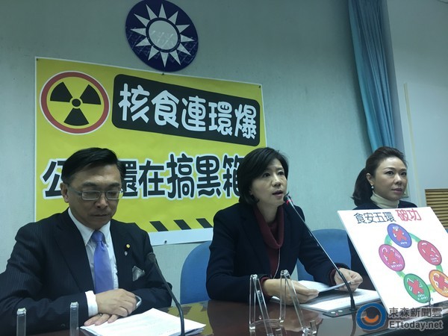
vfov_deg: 48.2
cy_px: 168
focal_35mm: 29
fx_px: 375
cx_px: 224
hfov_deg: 61.7
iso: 64
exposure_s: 1/30
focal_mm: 4.15
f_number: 2.2
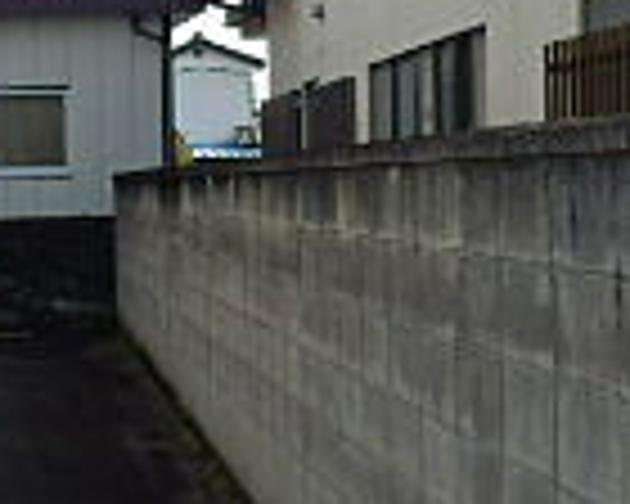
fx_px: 1995
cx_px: -135
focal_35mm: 107
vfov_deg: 14.4
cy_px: 256
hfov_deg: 17.1
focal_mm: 4.2
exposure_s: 1/640
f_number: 3
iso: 80
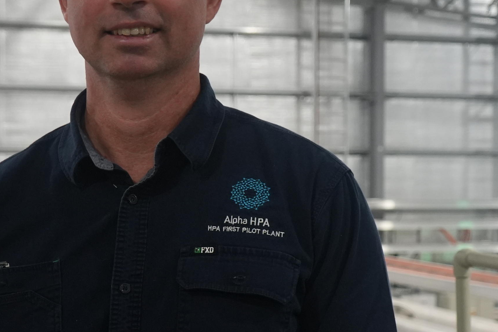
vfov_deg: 16.0
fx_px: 1176
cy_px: 224
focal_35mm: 85
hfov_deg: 23.9
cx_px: 191
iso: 2500
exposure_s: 1/125
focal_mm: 29
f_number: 4.5
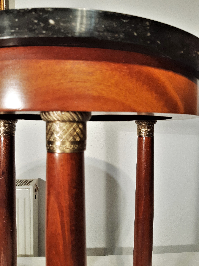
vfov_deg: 67.3
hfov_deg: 53.1
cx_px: 100
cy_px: 133
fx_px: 199
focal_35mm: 26
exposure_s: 1/50
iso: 64
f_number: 1.7
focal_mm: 3.93
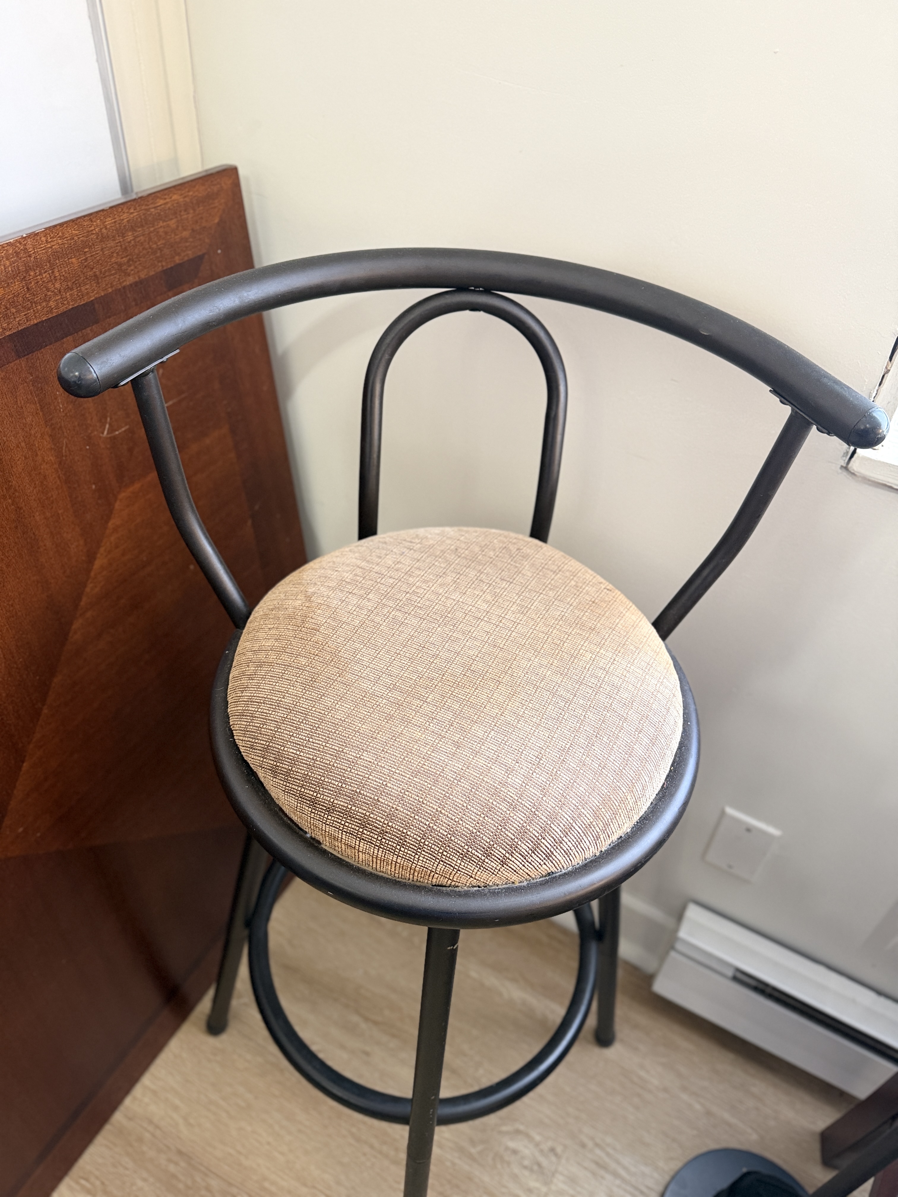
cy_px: 598
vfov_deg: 71.6
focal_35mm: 24
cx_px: 449
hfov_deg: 56.8
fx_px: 830
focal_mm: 6.76
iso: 320
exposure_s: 1/60
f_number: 1.78
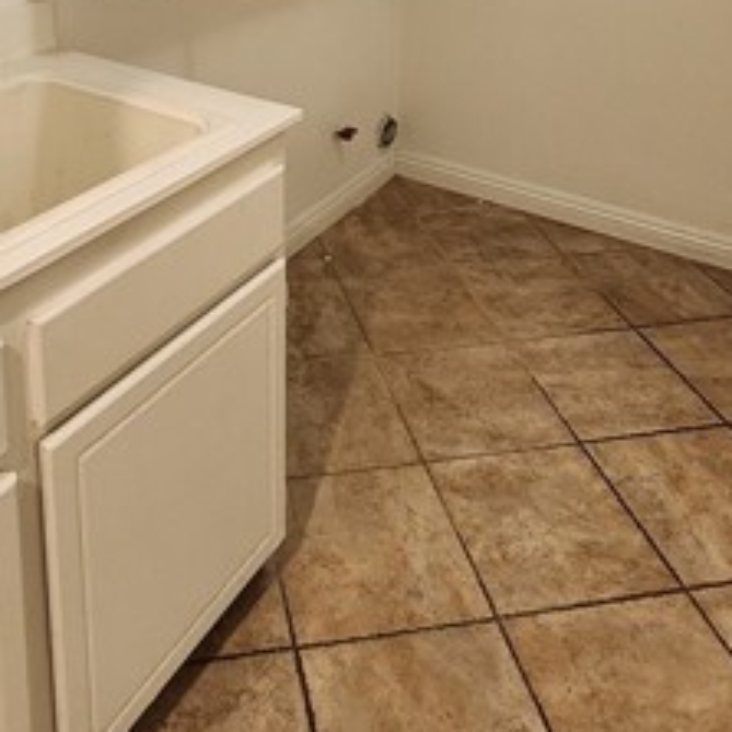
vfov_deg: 41.2
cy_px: -46
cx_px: 236
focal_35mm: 33
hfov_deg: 48.8
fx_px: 790
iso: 320
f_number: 2.2
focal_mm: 2.2
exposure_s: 1/30
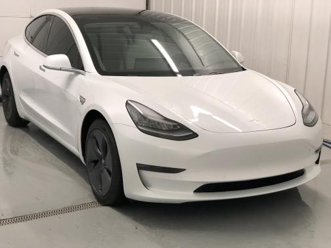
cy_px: 124
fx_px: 545
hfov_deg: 33.8
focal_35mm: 57
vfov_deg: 25.7
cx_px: 166
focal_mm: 6.6
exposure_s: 1/30
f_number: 2.8
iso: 64
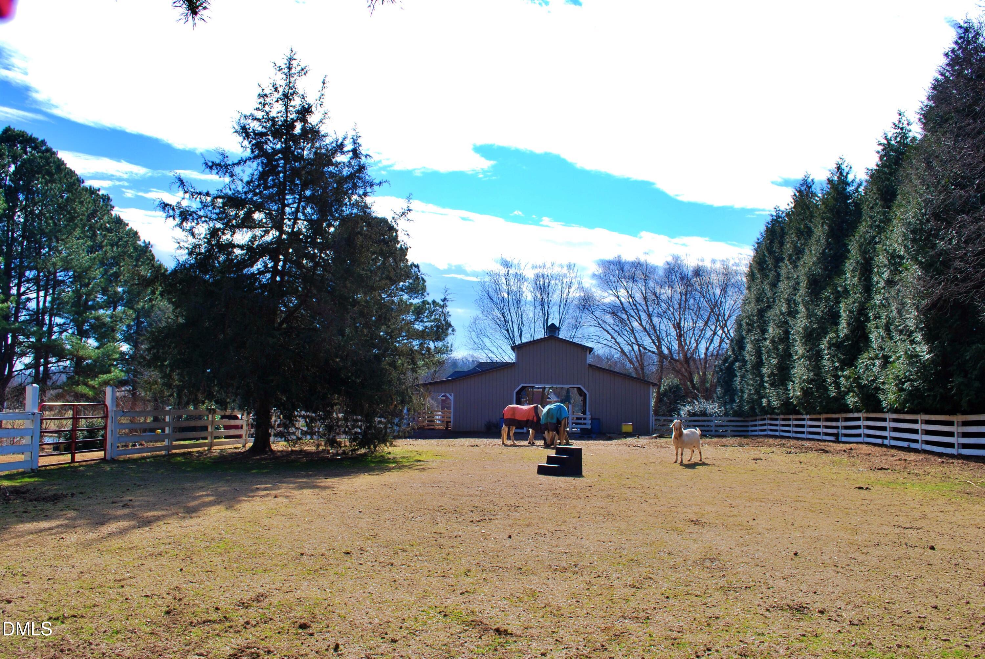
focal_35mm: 27
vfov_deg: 48.0
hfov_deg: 67.3
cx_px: 492
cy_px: 330
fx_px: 740
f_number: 8
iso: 100
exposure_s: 1/250
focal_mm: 18
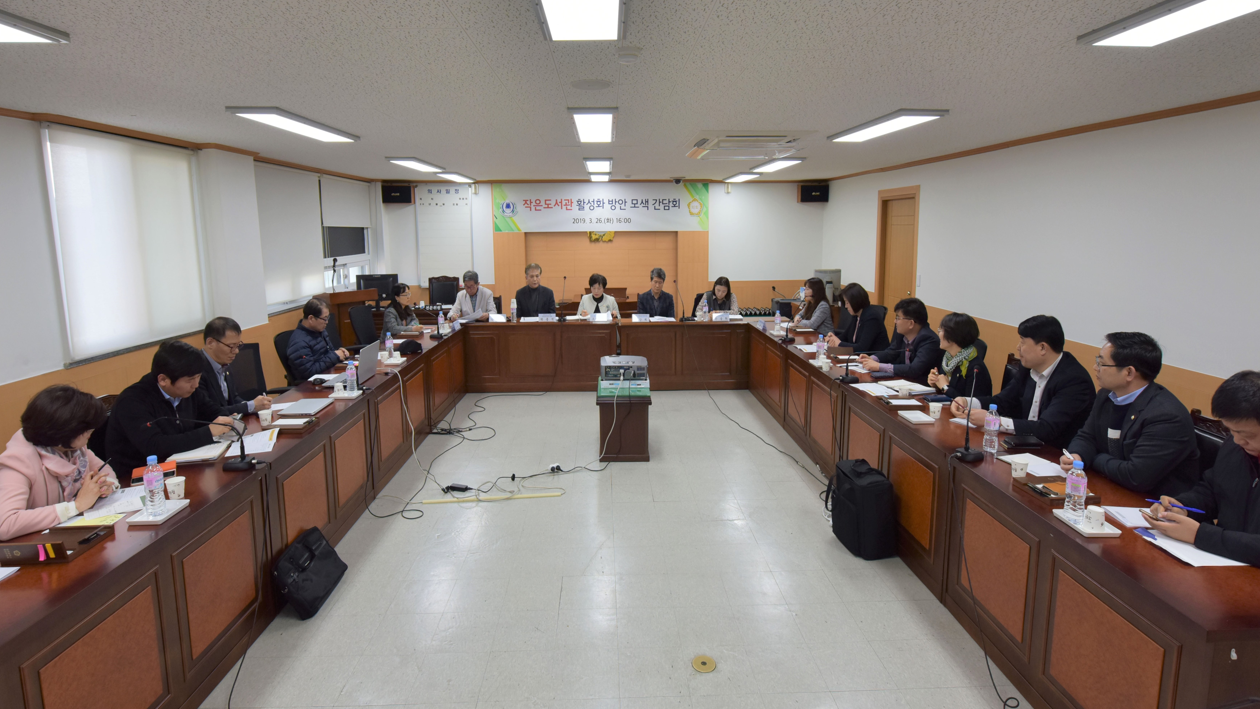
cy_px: 397
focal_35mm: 15
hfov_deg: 103.0
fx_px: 501
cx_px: 622
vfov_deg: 70.3
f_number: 6.3
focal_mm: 14
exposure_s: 1/80
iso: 500
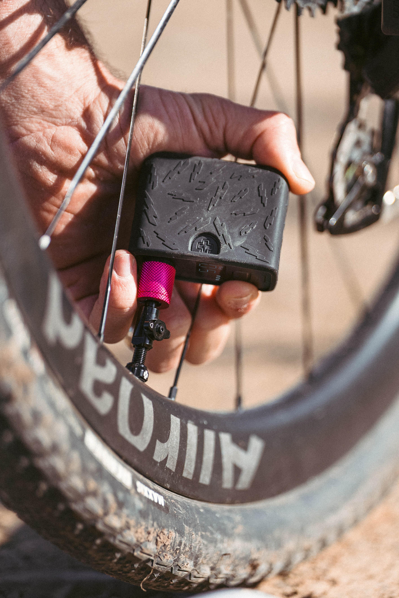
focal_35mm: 173
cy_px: 299
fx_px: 2872
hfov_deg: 7.9
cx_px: 200
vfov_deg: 11.9
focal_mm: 173
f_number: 2.8
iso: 125
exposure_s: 1/2000
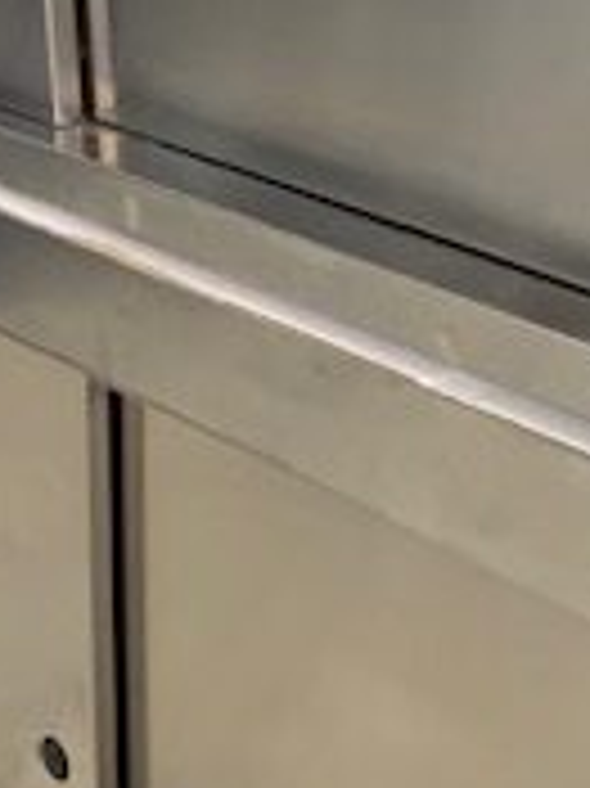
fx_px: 2162
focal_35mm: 95
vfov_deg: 20.5
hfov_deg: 15.5
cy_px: 203
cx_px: 405
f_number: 1.8
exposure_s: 1/33
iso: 400
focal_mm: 4.25
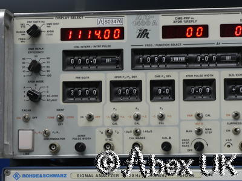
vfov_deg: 11.4
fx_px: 909
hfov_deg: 15.2
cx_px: 121
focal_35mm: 130
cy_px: 90
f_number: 11
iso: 400
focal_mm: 65
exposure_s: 1/10
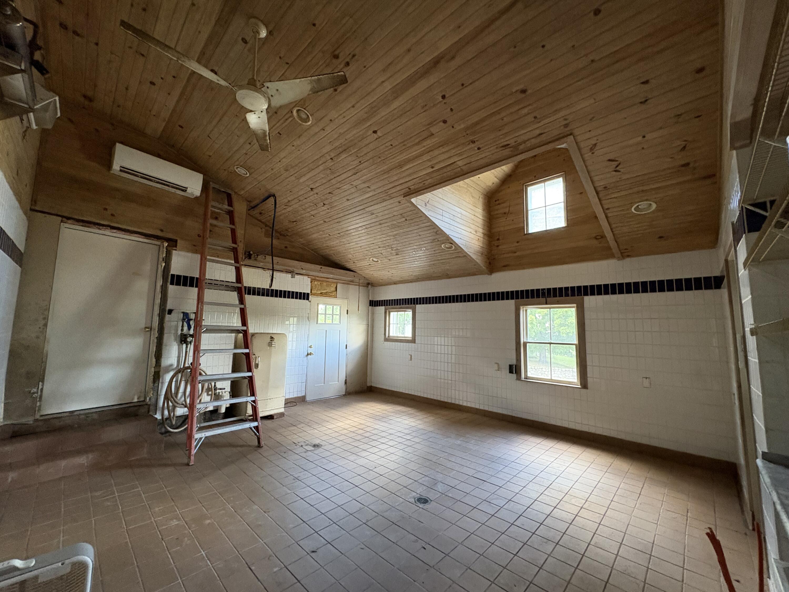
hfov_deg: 102.1
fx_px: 319
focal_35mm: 14
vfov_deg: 85.7
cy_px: 296
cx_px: 394
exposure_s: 1/60
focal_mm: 2.22
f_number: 2.2
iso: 640
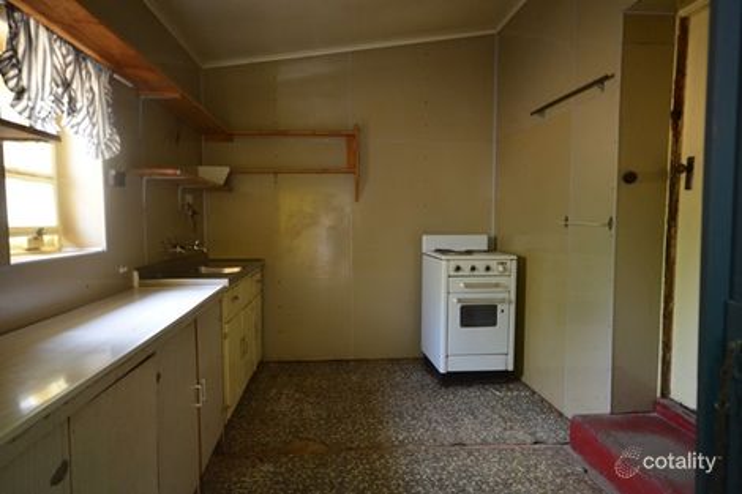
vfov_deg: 56.1
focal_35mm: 22
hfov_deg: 77.3
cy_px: 247
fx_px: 464
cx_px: 371
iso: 1600
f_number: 5
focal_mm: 15
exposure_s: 1/10
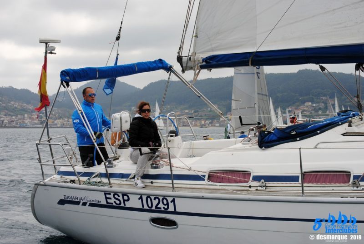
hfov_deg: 24.6
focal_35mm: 82
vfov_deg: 16.6
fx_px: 836
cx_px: 182
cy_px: 122
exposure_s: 1/250
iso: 100
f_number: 8
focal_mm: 55
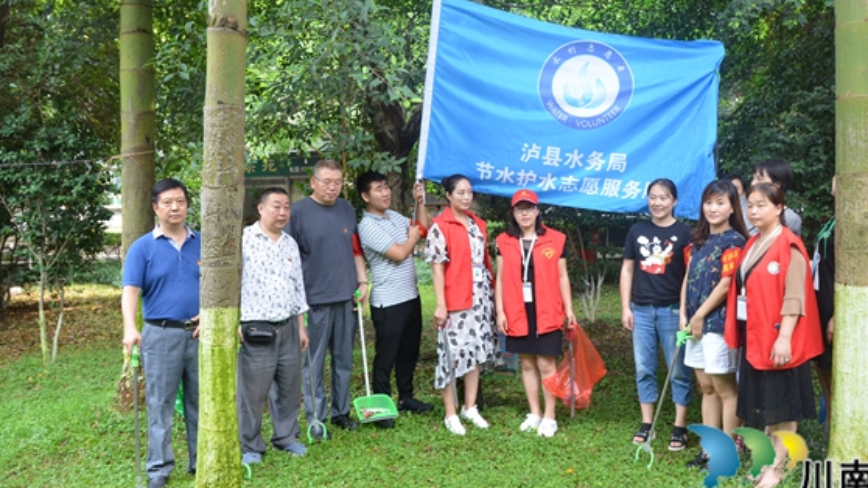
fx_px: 829
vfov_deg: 32.8
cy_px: 211
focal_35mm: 36
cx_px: 487
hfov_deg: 55.1
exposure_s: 1/90
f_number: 4.8
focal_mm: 20
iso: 400
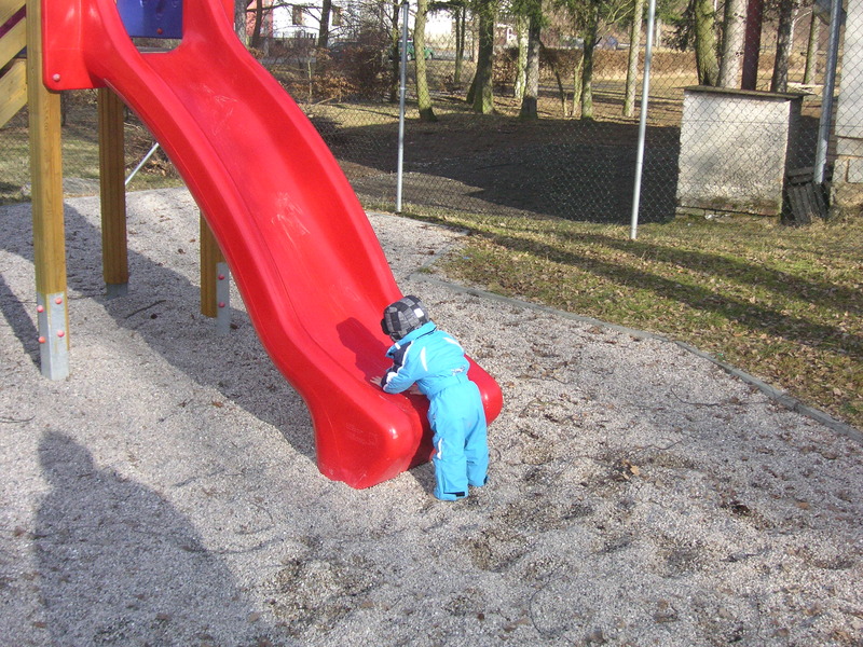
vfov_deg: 35.1
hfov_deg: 45.8
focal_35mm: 41
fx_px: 1022
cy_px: 324
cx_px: 432
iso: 80
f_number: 3
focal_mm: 6.9
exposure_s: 1/1000
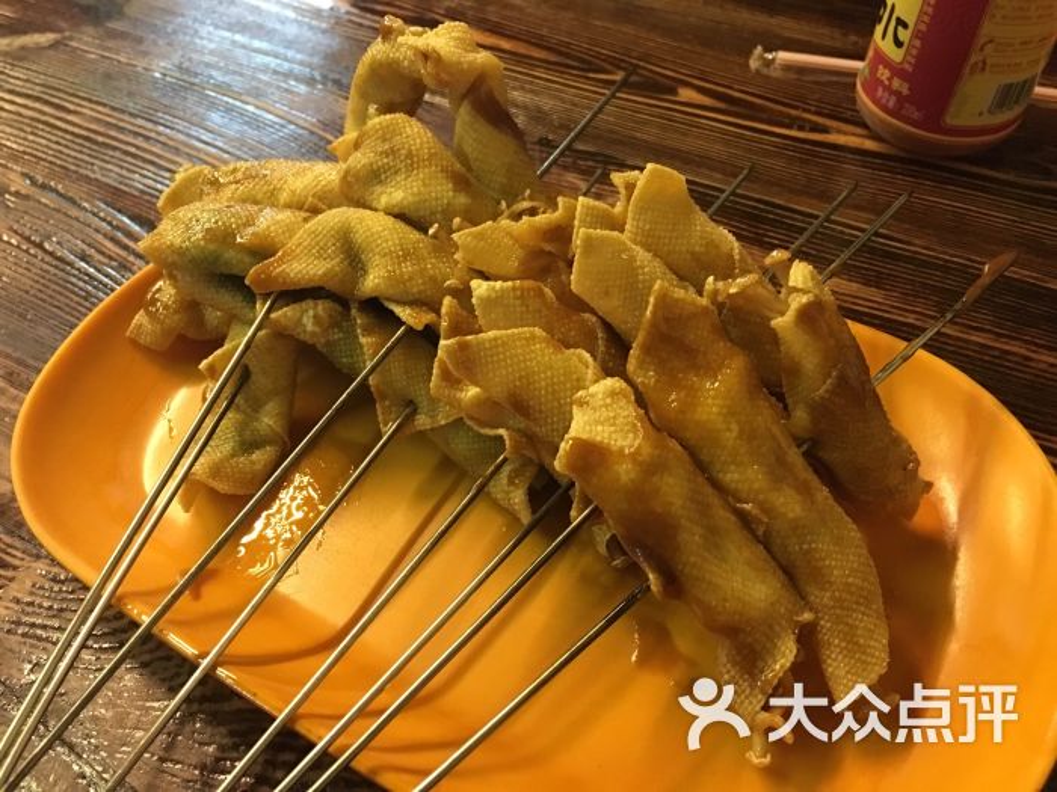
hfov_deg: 61.7
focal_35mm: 29
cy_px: 396
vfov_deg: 48.2
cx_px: 528
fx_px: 886
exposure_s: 1/17
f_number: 2.2
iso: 320
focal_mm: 4.15
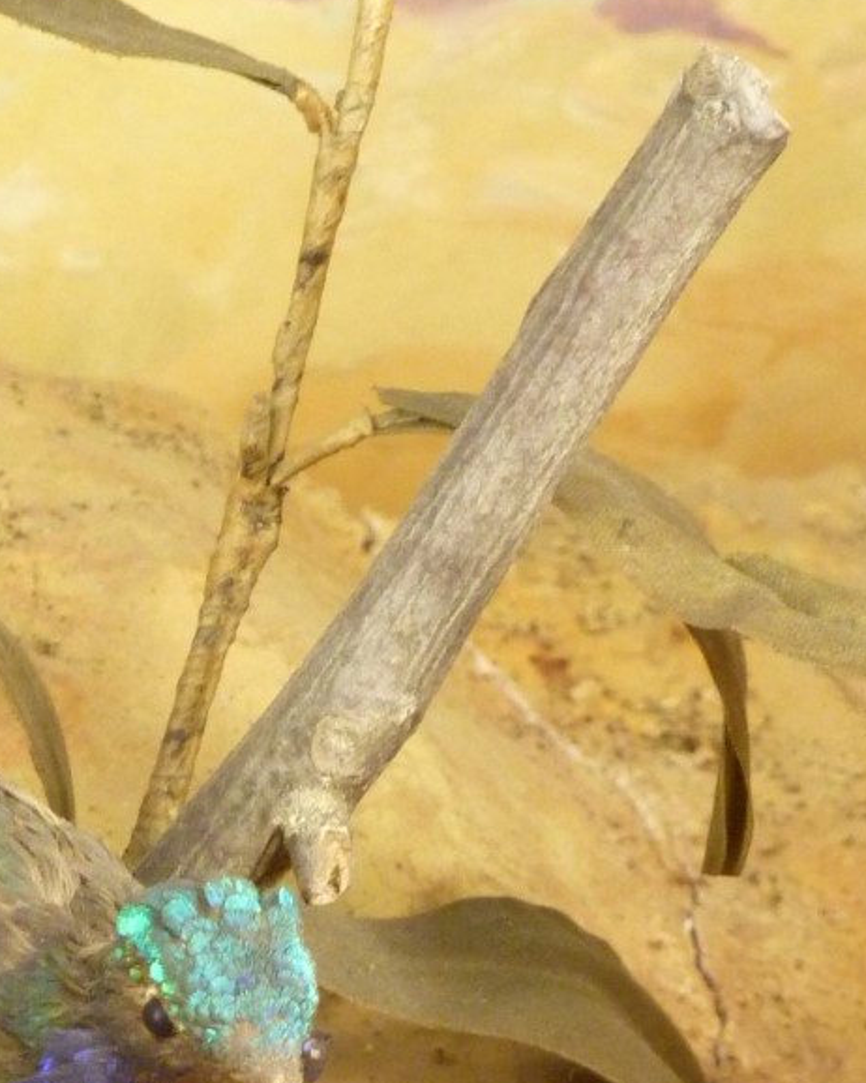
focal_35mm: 253
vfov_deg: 7.6
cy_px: 931
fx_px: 8110
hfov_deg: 6.1
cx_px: 71
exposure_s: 1/20
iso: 400
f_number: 4.3
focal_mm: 17
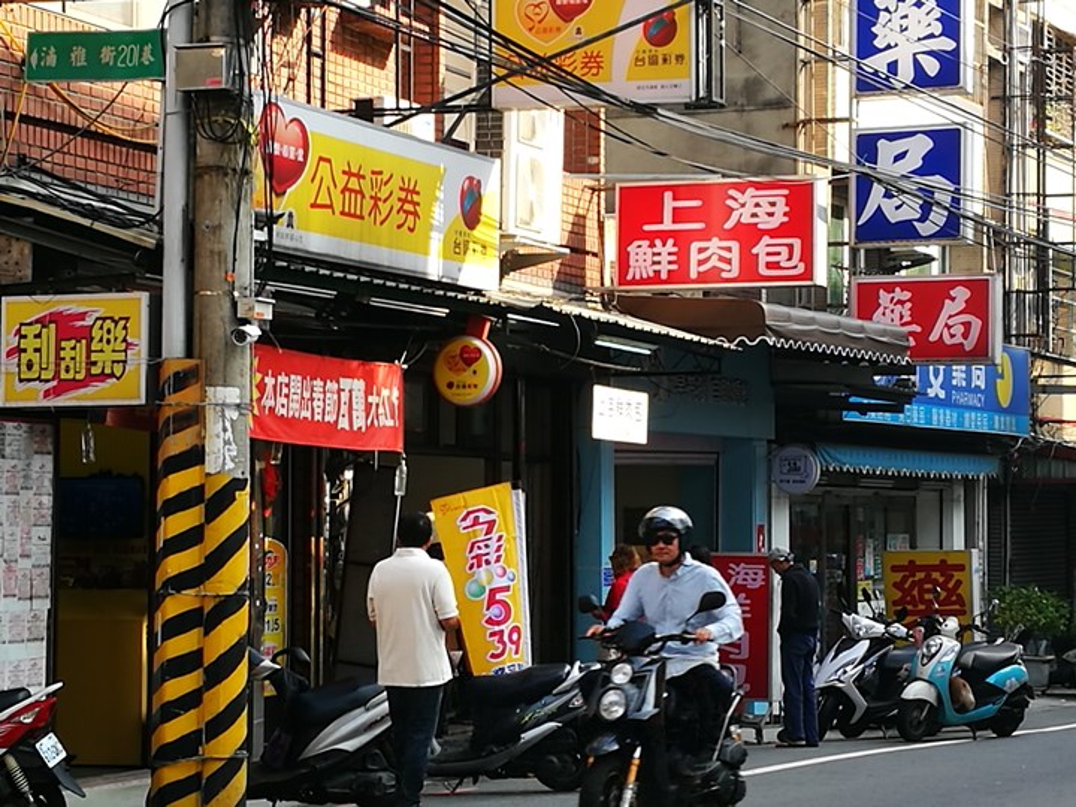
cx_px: 538
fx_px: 3202
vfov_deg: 14.4
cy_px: 404
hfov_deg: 19.1
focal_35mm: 103
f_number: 2.2
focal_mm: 4.5
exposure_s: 1/241
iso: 50
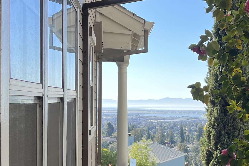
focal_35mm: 70
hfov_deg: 28.5
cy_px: 123
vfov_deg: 19.3
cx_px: 182
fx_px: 484
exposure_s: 1/709
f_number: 1.5
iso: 50
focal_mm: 5.7
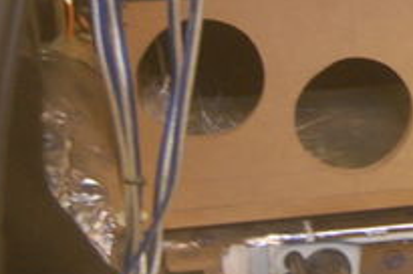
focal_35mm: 122
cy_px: -42
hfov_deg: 16.0
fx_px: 1397
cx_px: 526
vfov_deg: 11.0
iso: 1100
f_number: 4.2
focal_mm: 26
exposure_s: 1/8
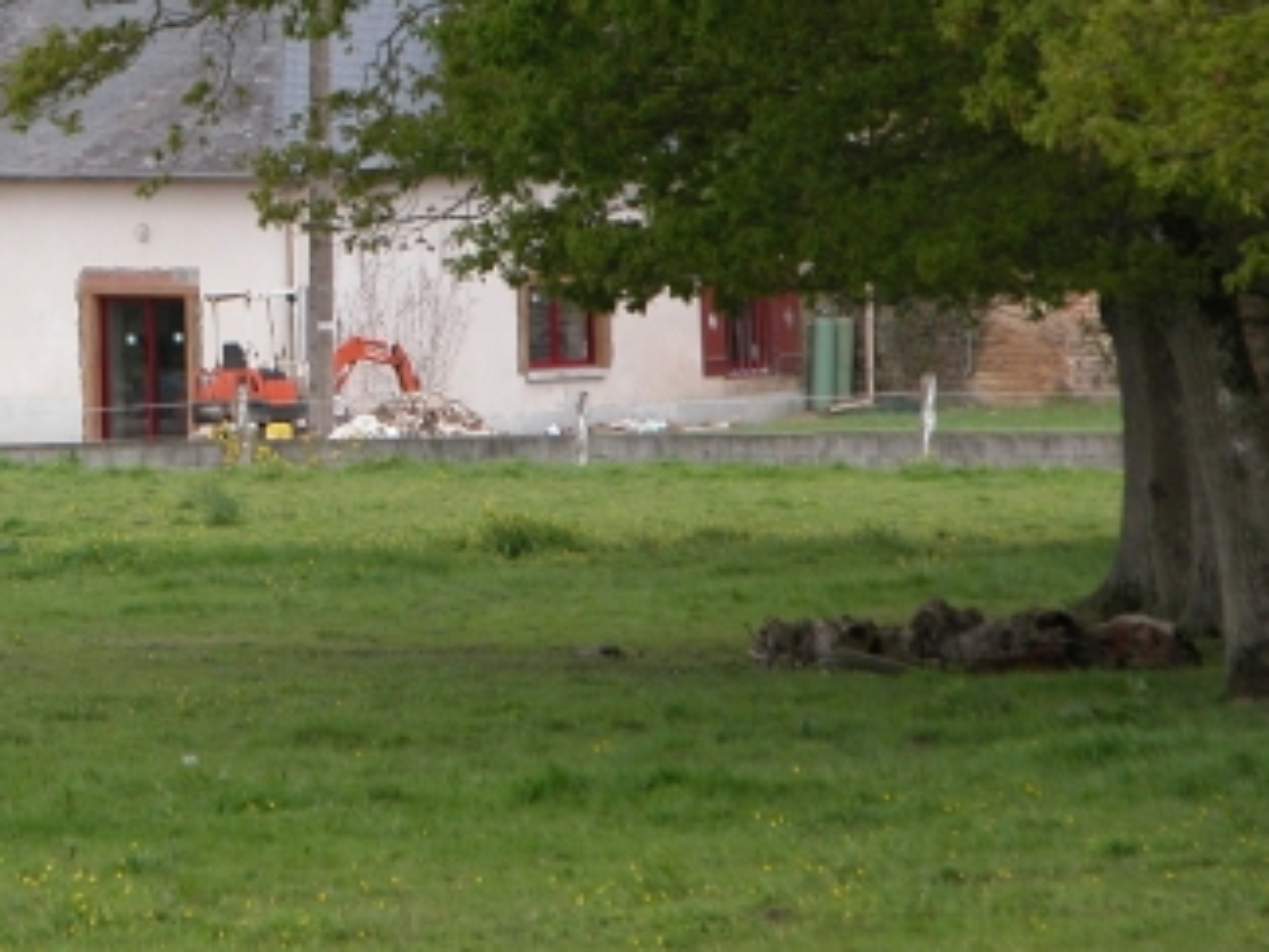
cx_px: 24
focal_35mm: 434
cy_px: 0
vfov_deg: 3.4
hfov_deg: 4.6
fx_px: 15910
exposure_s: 1/158
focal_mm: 52.4
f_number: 4.6
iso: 100
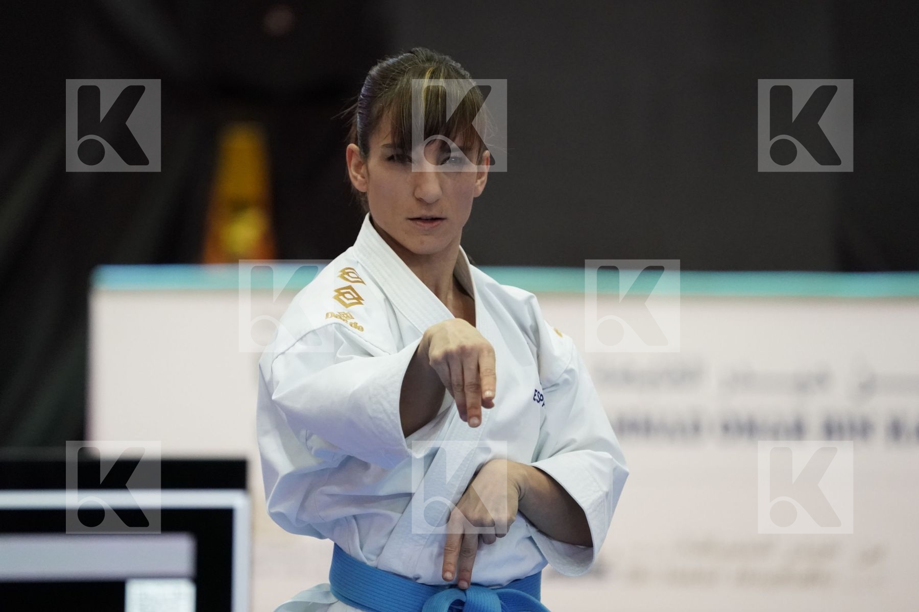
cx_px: 460
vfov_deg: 4.0
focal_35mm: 342
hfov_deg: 6.0
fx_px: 8730
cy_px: 306
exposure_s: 1/400
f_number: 5.6
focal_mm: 342
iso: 8000
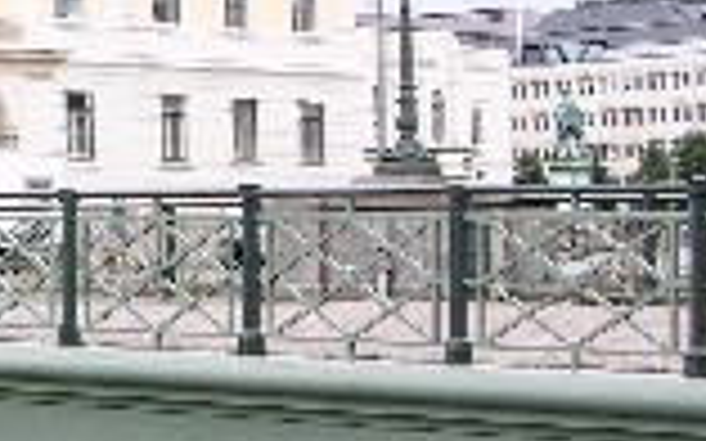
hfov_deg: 14.3
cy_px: 320
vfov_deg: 9.4
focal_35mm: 139
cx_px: -268
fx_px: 2674
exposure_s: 1/42.7
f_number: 5
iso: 50
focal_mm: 8.9
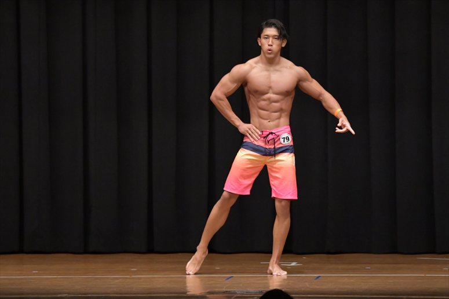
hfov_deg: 8.6
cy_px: 150
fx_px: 2992
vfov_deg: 5.7
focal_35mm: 240
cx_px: 224
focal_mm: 160
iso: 6400
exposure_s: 1/400
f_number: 5.6
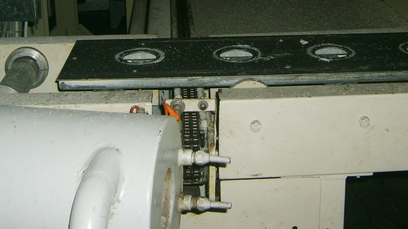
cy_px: 1
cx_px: 226
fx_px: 660
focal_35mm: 61
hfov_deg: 34.3
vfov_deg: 19.2
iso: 100
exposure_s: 1/30
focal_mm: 5.8
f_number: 2.8
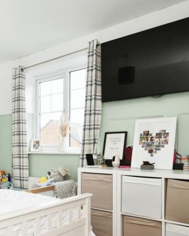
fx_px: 252
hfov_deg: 38.6
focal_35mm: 36
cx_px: 22
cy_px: 148
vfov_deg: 49.8
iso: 200
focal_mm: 11
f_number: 8
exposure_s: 1/60
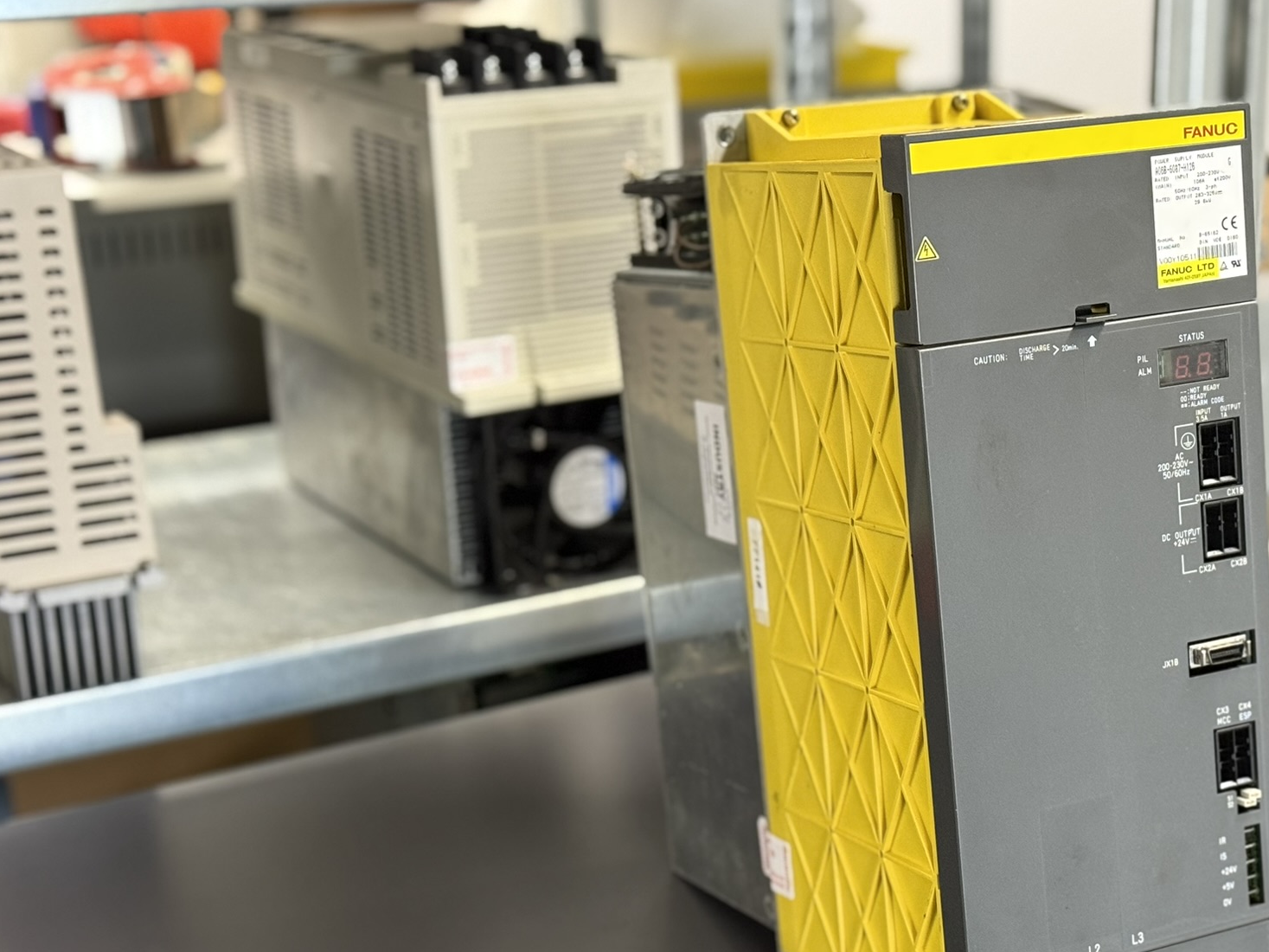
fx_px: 2456
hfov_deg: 28.8
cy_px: 621
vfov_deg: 21.9
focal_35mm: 67
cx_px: 853
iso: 250
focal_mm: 6.76
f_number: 1.78
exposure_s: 1/50
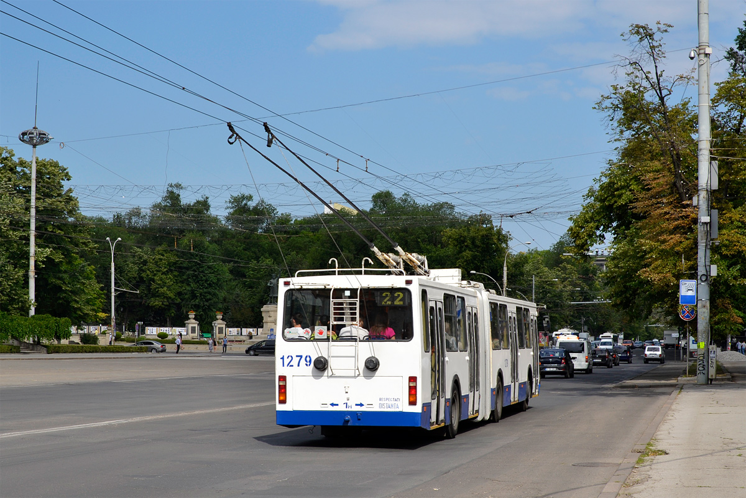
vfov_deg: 25.8
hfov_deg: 37.9
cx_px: 373
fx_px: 1088
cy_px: 249
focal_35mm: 52
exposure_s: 1/320
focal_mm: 35
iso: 100
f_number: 8
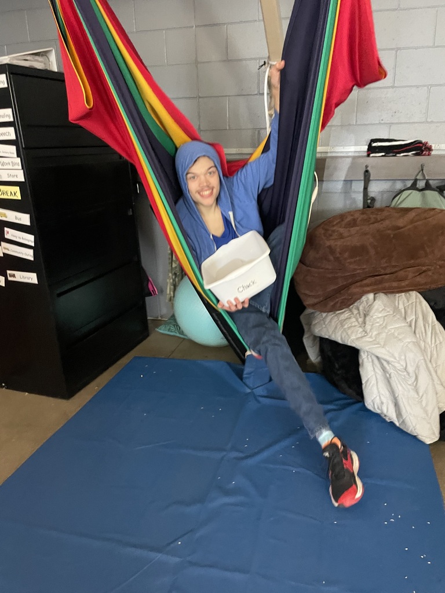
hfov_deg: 53.1
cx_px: 222
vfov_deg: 67.3
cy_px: 296
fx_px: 446
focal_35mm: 26
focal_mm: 4.2
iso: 500
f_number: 1.6
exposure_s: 1/44
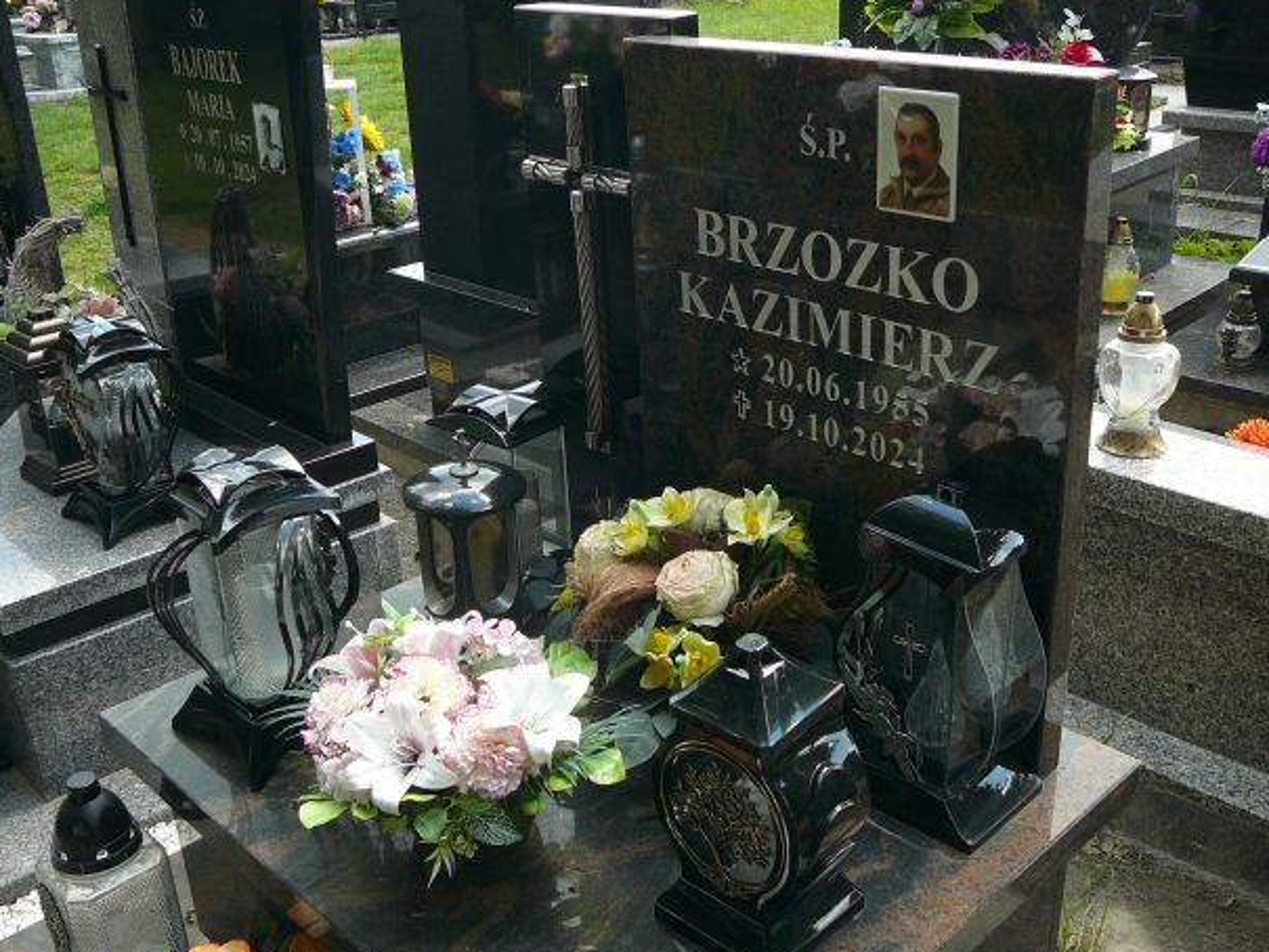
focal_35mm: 37
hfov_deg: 50.1
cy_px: 478
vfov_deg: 38.7
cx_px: 667
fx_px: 1357
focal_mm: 5.2
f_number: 2.8
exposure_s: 1/160
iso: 80
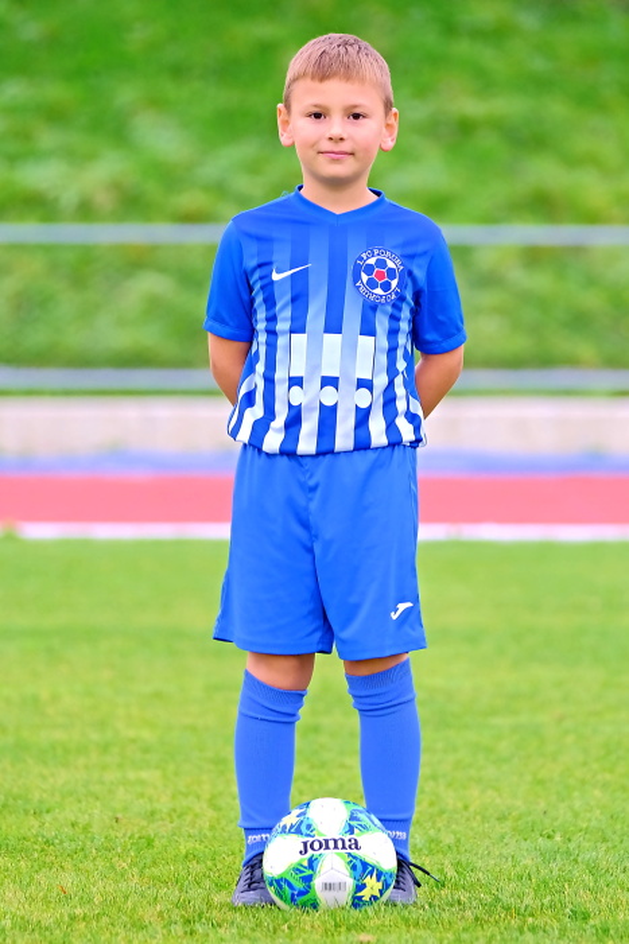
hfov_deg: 6.8
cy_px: 472
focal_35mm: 202
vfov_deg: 10.2
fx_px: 5296
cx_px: 314
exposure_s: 1/250
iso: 640
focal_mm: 134.4
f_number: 2.8
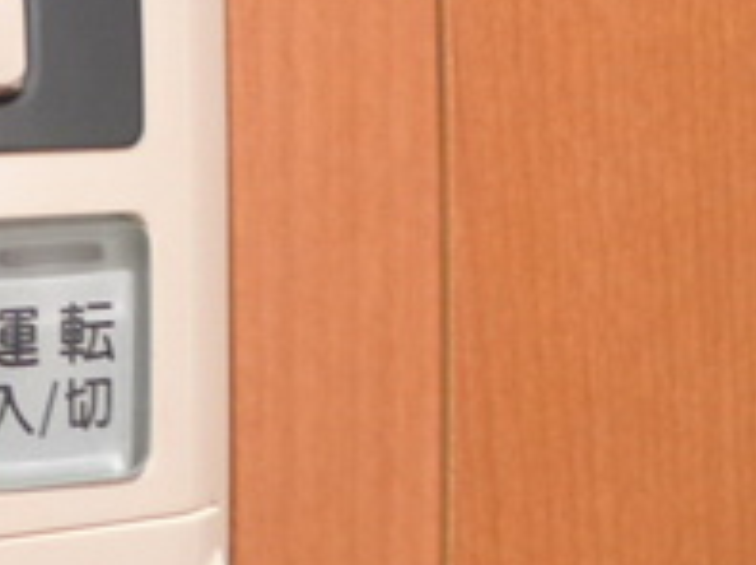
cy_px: 181
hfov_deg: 19.7
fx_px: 1854
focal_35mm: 85
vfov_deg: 17.3
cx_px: -412
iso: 400
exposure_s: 1/15
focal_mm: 5.1
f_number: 2
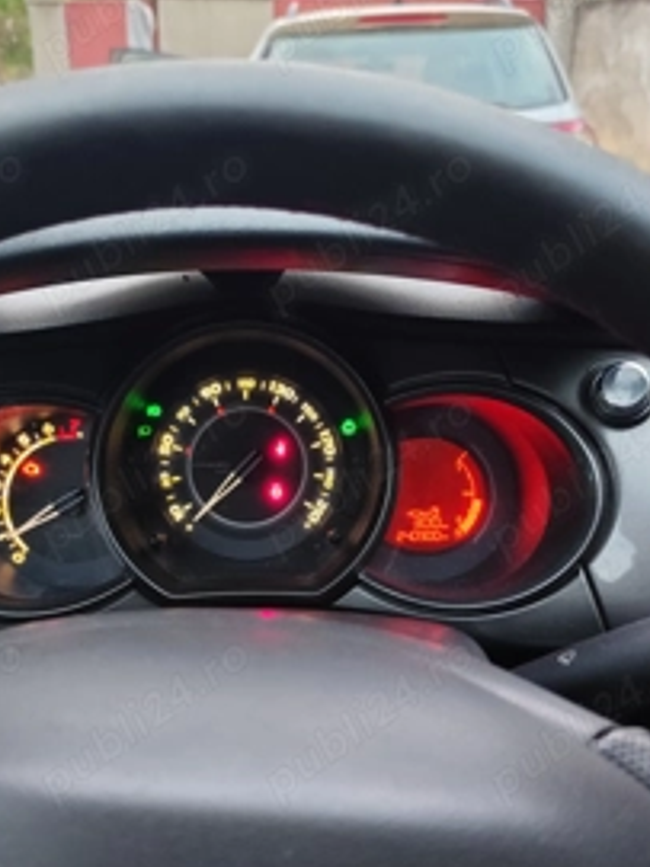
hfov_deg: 41.5
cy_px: 528
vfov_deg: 53.5
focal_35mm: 34
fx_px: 852
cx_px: 256
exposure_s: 1/25
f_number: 1.65
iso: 640
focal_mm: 6.19
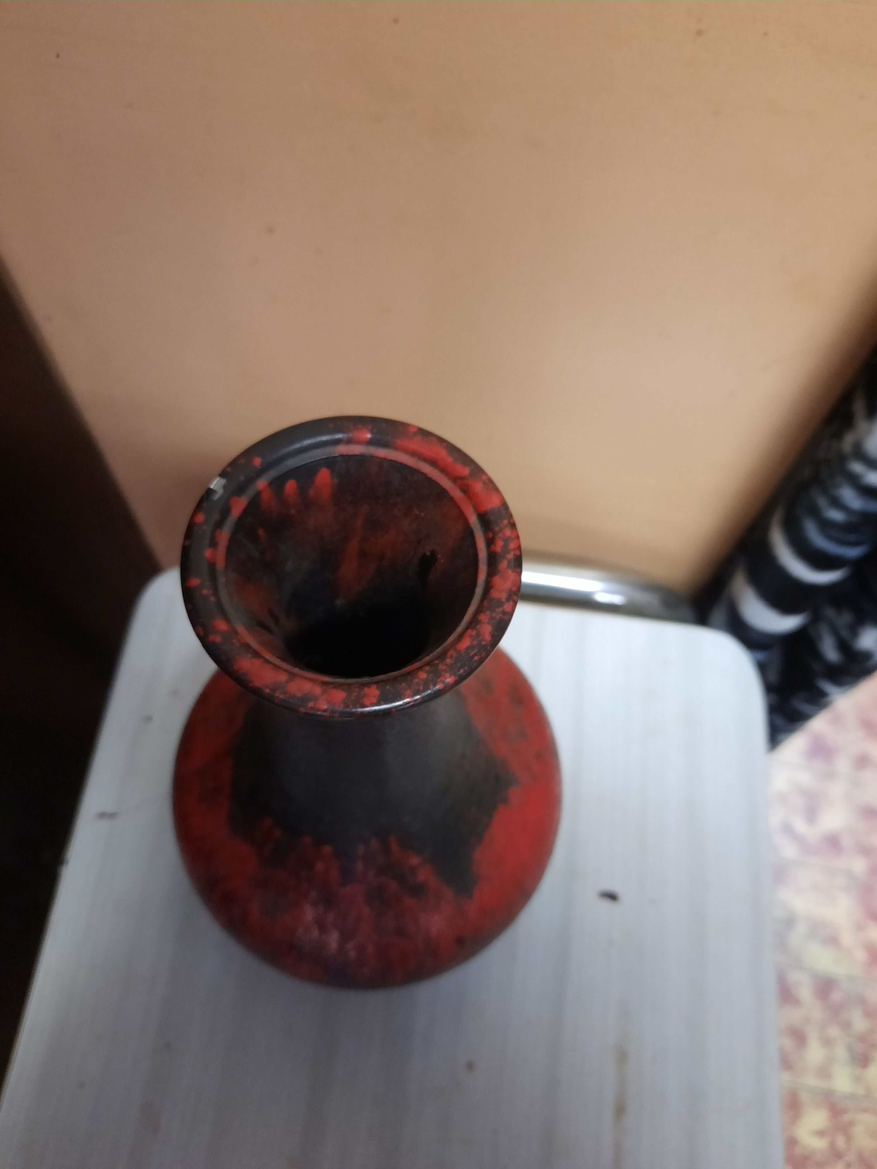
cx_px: 438
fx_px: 845
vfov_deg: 69.4
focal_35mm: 25
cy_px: 584
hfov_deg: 54.9
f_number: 2
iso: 400
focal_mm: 4.6
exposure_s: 1/25
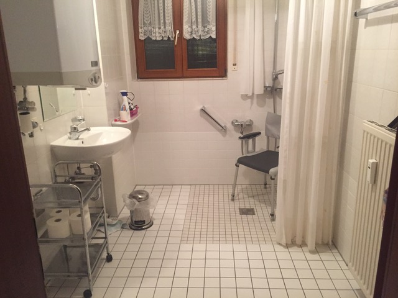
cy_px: 149
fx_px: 333
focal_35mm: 29
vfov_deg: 48.2
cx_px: 199
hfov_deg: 61.7
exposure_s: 1/25
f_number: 2.2
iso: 250
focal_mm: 4.15
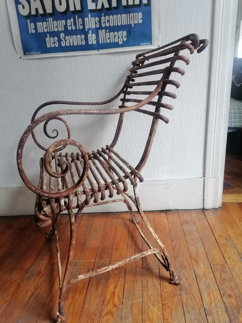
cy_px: 162
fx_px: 242
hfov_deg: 53.1
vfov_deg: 67.3
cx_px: 121
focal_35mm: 26
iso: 320
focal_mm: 5.3
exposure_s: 1/25
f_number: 1.8
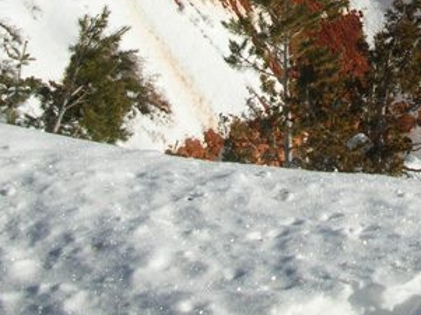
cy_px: -82
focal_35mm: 93
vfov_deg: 15.2
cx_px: 436
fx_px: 1130
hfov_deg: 20.3
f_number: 5.6
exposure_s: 1/634
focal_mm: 5.8
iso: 50
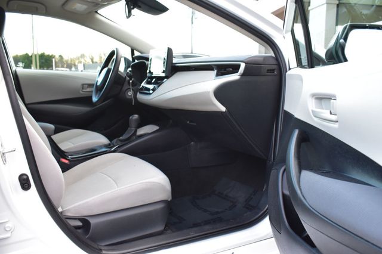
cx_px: 191
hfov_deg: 57.2
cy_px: 127
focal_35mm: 33
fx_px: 350
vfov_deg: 39.9
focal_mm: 22
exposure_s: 1/15
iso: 640
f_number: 6.3
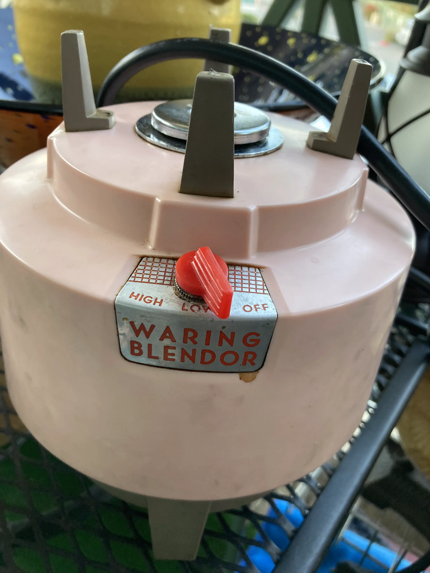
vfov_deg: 63.4
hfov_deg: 49.7
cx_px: 215
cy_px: 286
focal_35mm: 28
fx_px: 464
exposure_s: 1/65
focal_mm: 3.99
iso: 80
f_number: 1.8
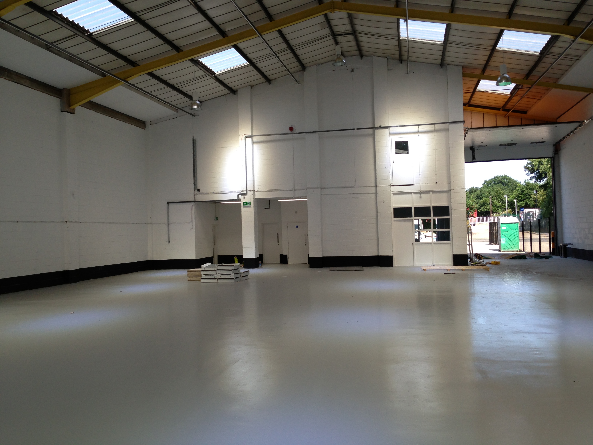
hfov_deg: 55.4
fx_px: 565
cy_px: 222
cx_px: 296
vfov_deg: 42.9
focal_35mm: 33
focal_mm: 4.13
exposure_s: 1/480
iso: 50
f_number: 2.4
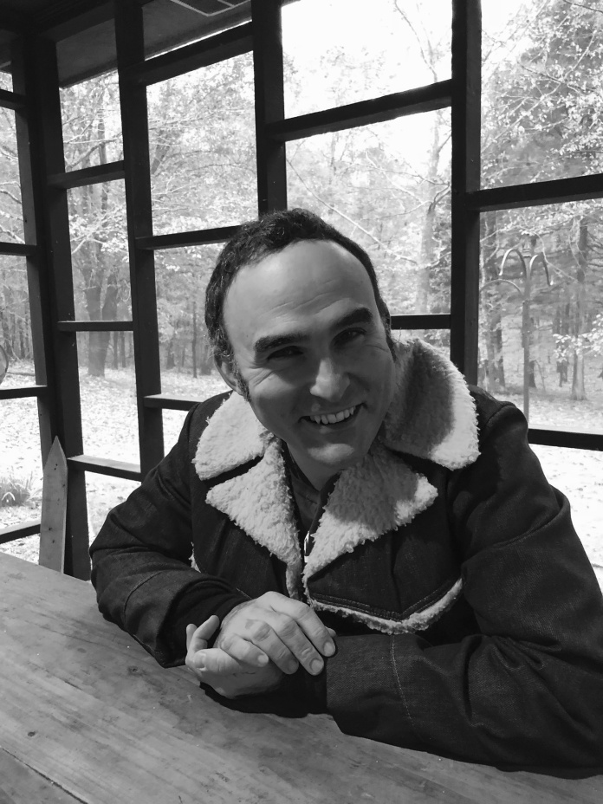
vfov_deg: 63.4
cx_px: 302
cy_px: 402
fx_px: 650
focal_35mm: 28
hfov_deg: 49.7
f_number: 1.8
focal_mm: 3.99
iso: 100
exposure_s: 1/4
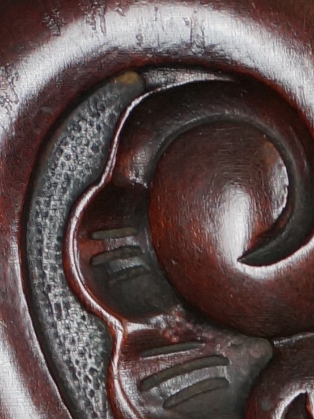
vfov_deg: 9.0
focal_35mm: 201
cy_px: 956
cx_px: 700
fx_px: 2434
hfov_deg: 7.0
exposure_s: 1/60
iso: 400
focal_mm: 21
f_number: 4
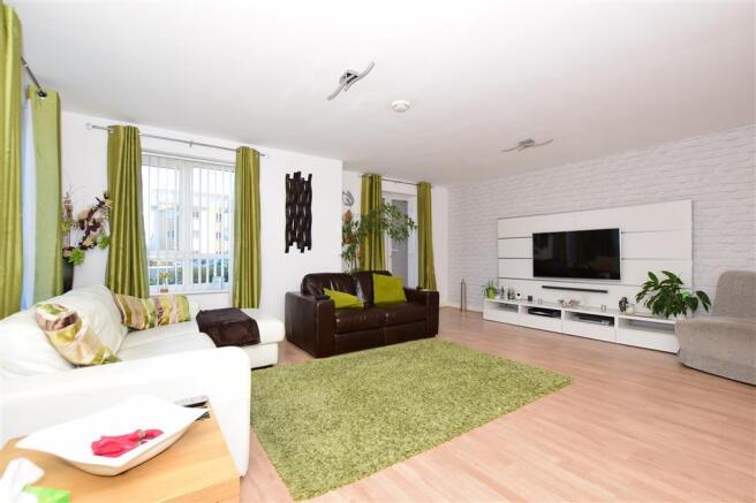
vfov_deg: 77.3
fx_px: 315
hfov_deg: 100.4
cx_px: 378
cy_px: 252
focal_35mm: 15
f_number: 8
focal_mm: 10
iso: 400
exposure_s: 1/100
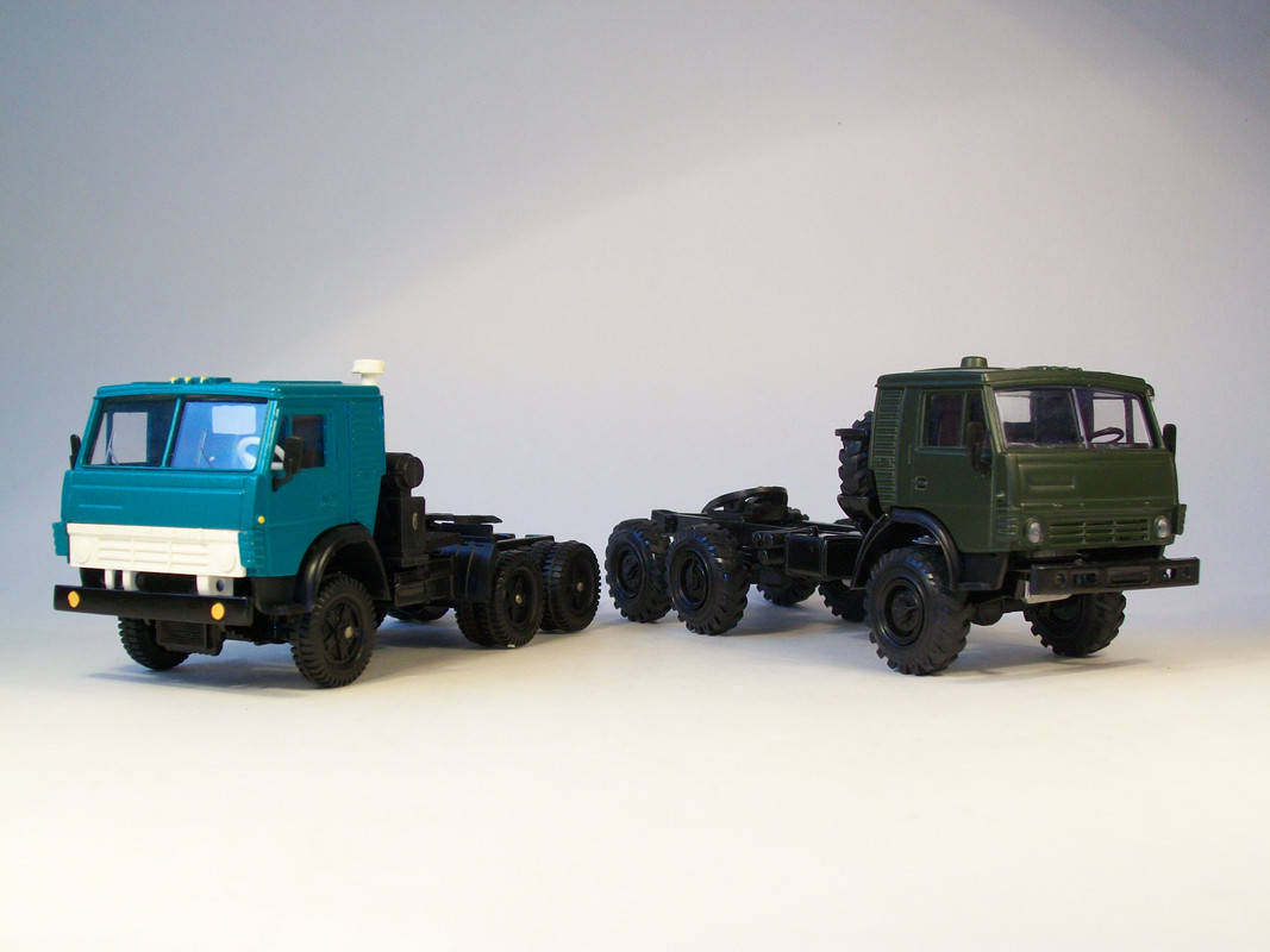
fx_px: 1651
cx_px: 635
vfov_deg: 32.2
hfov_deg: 42.1
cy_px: 476
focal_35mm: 45
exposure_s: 1/100
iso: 64
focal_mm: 7.6
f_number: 3
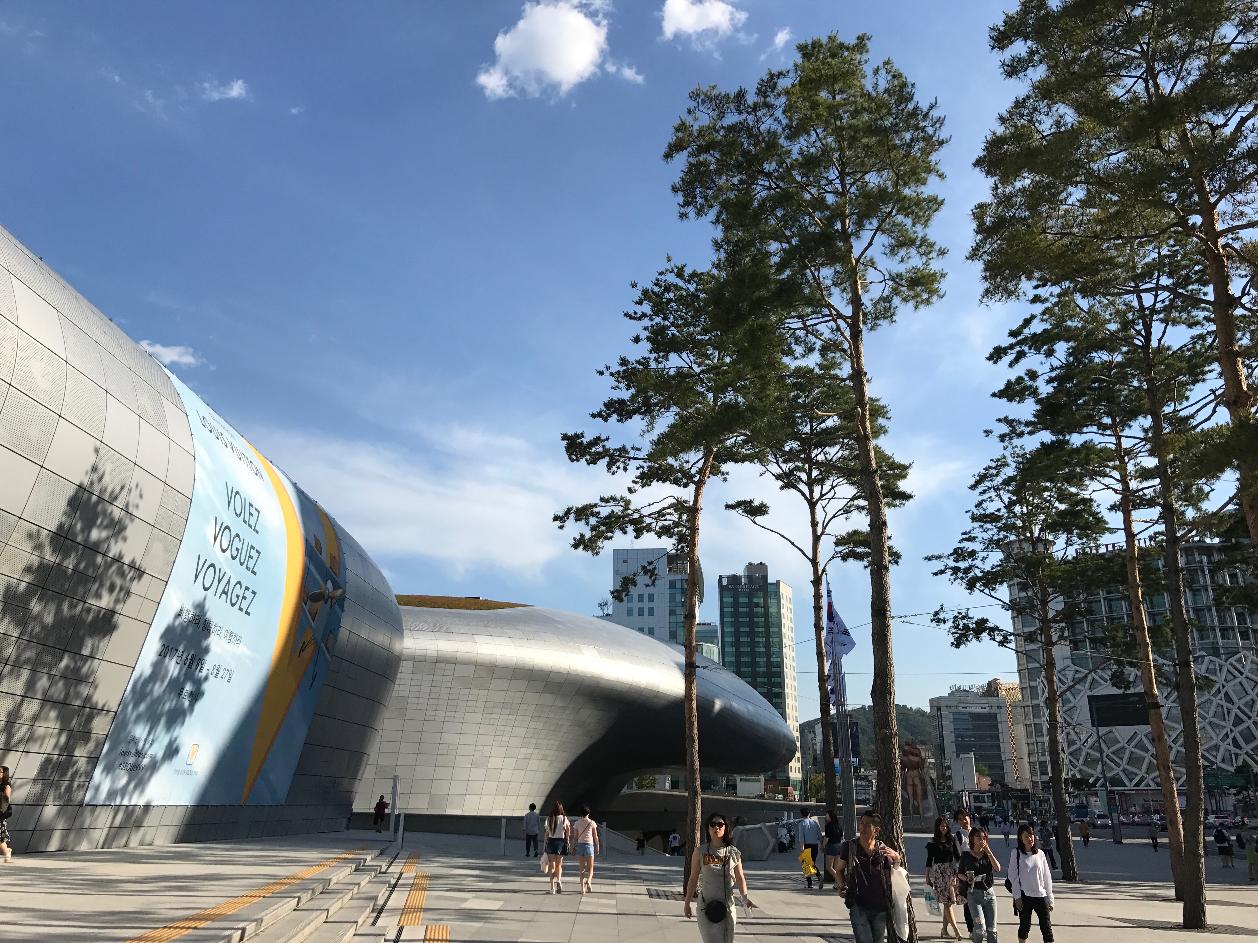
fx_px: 1018
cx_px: 629
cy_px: 472
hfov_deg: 63.4
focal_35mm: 28
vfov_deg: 49.7
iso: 20
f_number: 1.8
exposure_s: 1/2817
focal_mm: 3.99
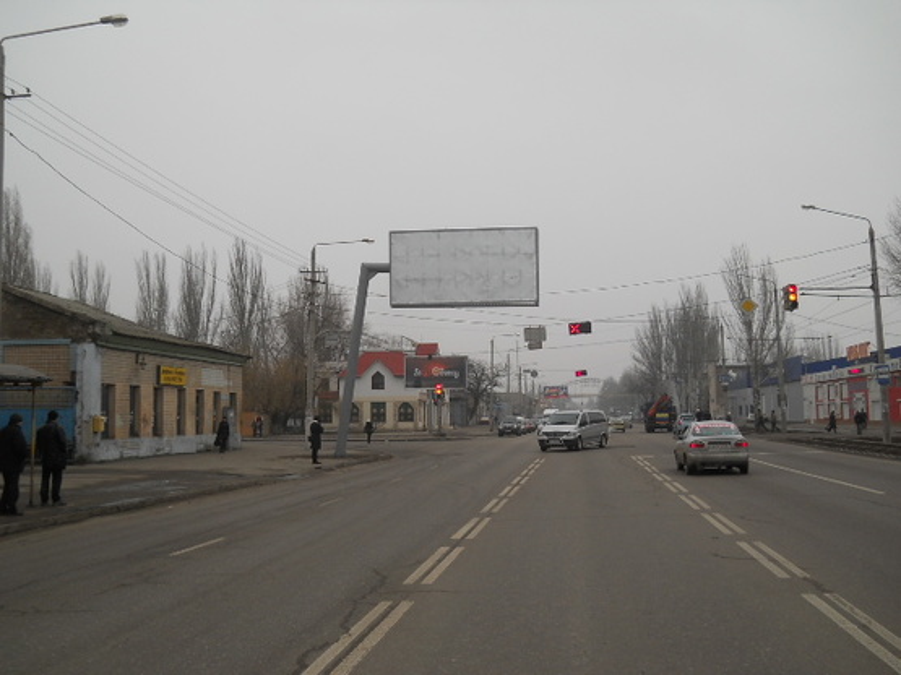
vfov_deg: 35.1
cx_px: 450
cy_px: 338
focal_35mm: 41
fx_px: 1067
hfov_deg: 45.8
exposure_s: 1/250
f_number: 3.1
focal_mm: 6.72
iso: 80
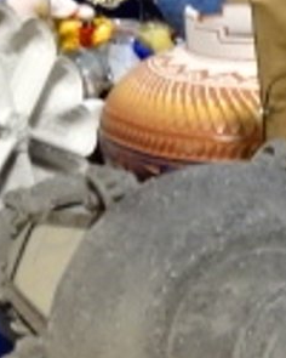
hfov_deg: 10.3
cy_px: 213
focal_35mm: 120
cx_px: 775
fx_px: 1270
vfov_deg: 16.0
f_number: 3.5
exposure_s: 1/30
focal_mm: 4.1
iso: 500
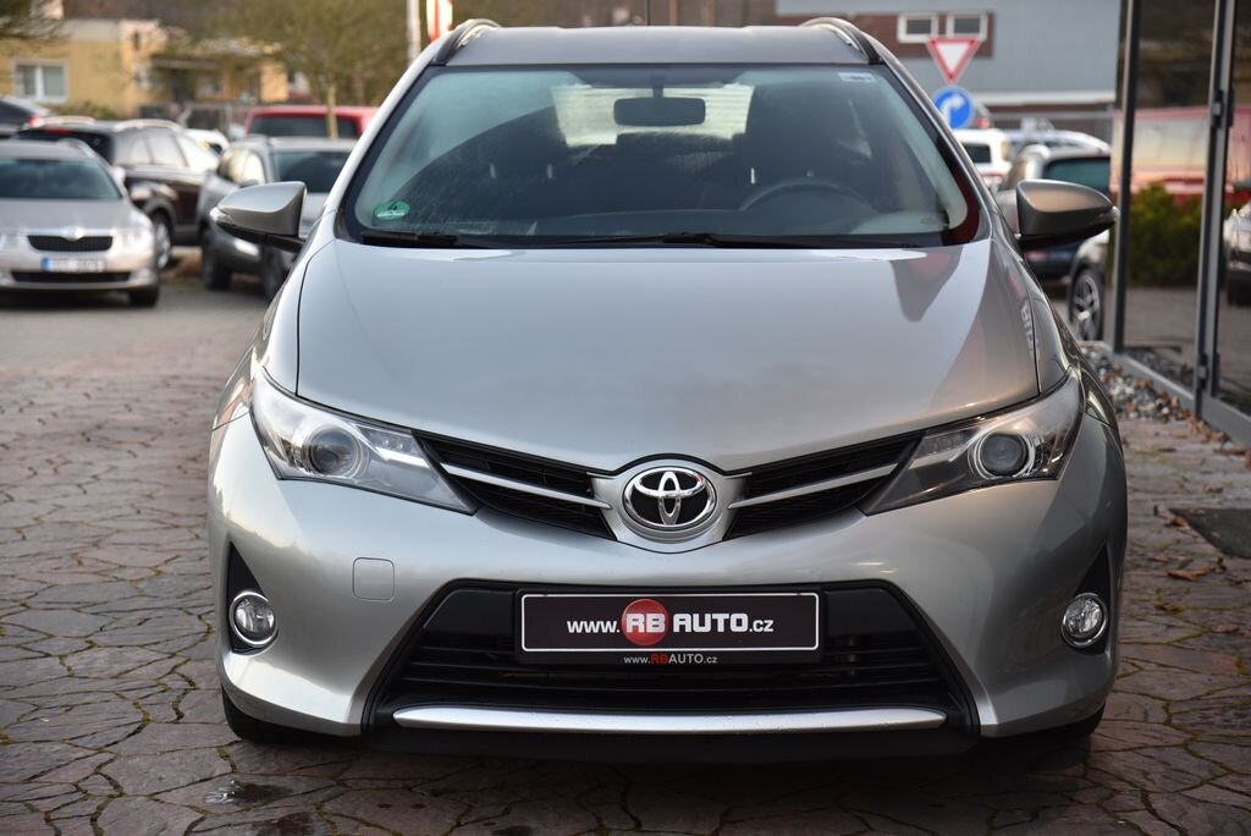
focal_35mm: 75
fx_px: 2608
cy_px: 418
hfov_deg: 27.0
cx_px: 626
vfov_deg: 18.2
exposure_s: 1/80
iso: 500
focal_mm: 75
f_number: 4.5
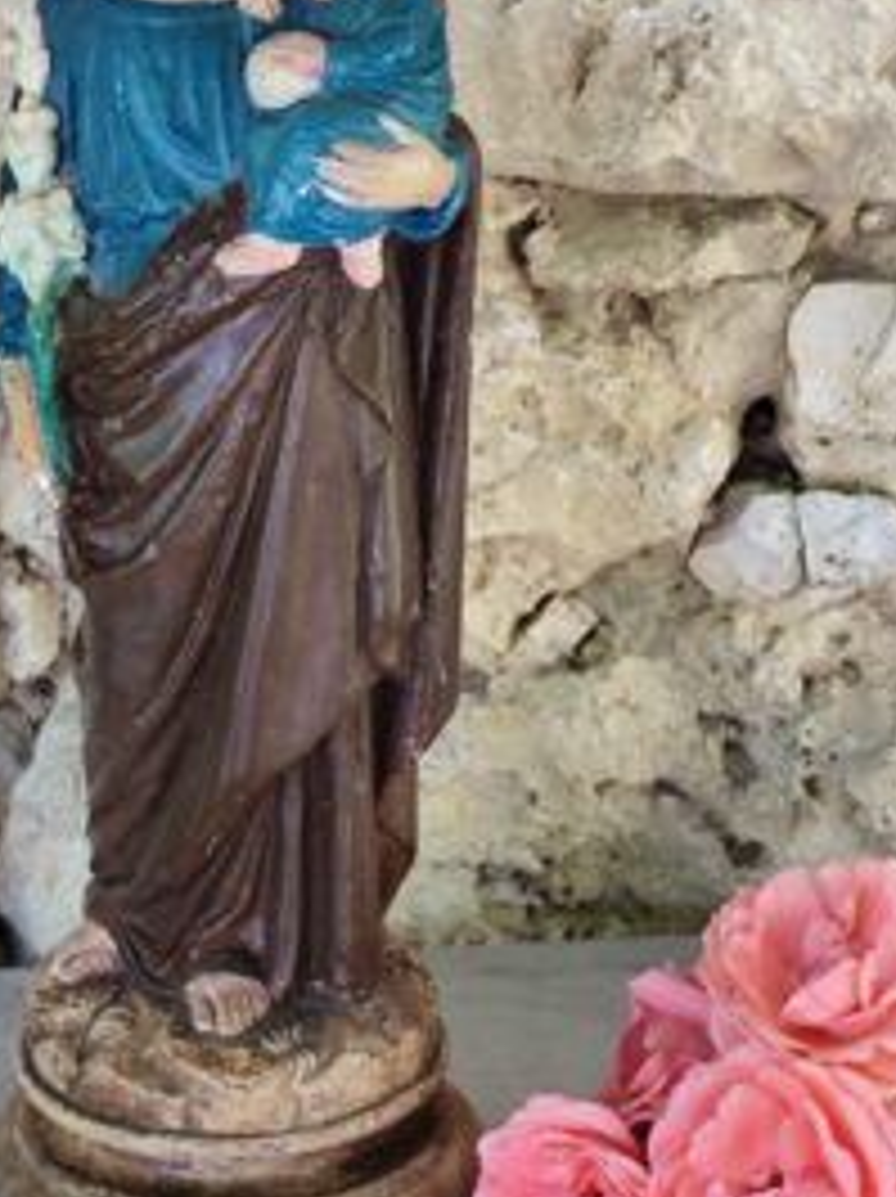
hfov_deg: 10.6
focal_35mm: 140
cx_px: 374
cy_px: 477
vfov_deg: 14.1
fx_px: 4839
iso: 200
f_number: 1.65
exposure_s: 1/50
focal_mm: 6.19
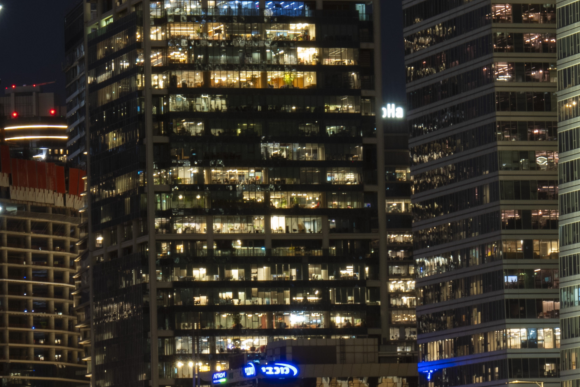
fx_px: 4269
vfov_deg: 5.2
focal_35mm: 265
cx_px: 410
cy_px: 297
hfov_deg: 7.8
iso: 50
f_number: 22
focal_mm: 70
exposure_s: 30
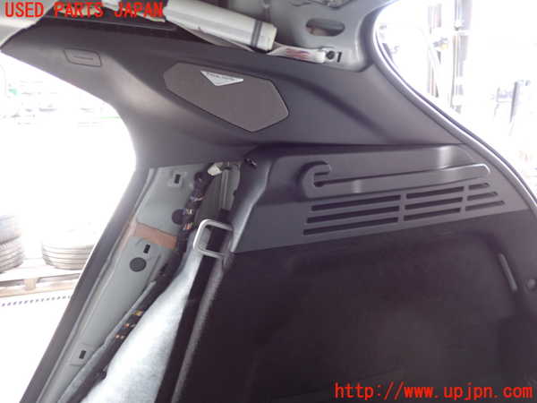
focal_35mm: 30
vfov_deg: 46.8
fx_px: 465
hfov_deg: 60.0
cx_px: 268
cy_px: 202
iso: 200
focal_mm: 5.4
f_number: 2.3
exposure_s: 1/30
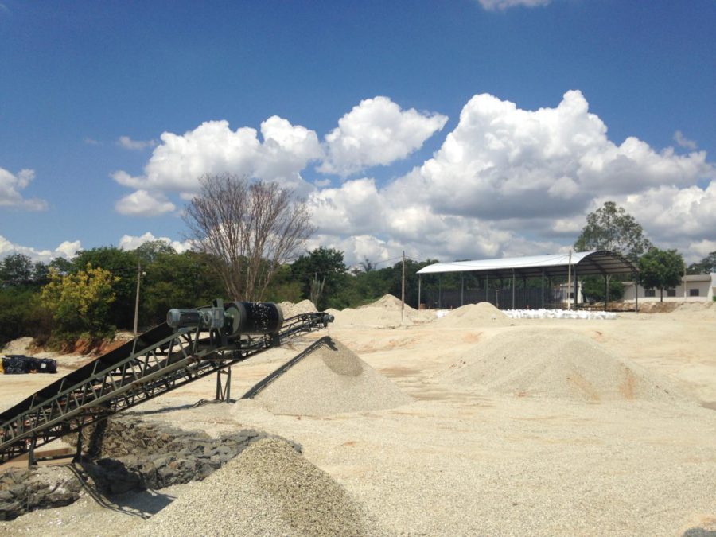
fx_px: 683
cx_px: 358
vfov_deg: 42.9
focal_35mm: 33
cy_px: 268
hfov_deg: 55.4
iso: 50
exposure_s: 1/3876
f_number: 2.4
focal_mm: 4.12
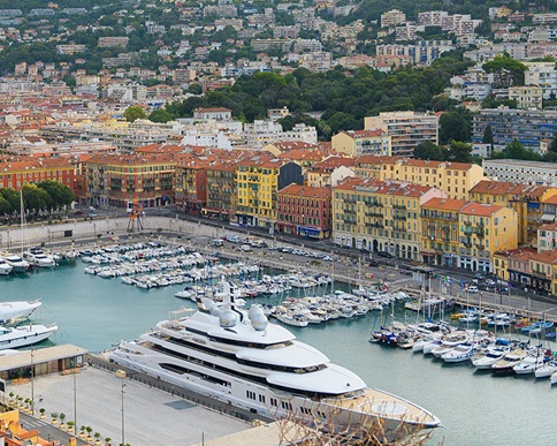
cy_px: 84
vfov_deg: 21.0
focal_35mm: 72
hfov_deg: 26.2
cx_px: 158
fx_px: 1187
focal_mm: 29
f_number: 4
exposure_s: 1/2500
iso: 320
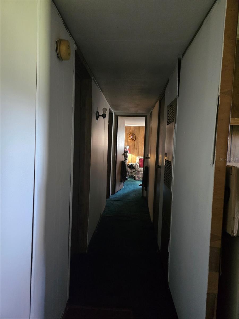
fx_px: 212
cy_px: 160
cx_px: 120
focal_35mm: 23
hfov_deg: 58.9
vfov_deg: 73.9
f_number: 1.7
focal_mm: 6.3
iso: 2000
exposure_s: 1/60
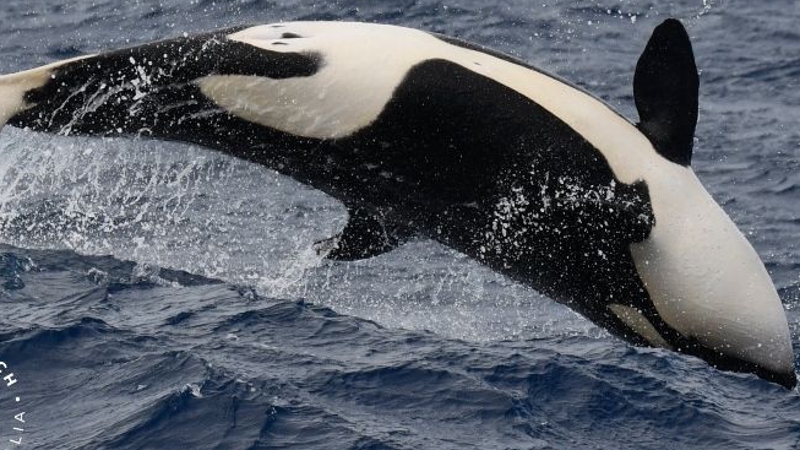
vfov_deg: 2.5
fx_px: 10201
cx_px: 355
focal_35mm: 481
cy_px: 177
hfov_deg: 4.5
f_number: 8
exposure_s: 1/2000
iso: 360
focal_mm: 250
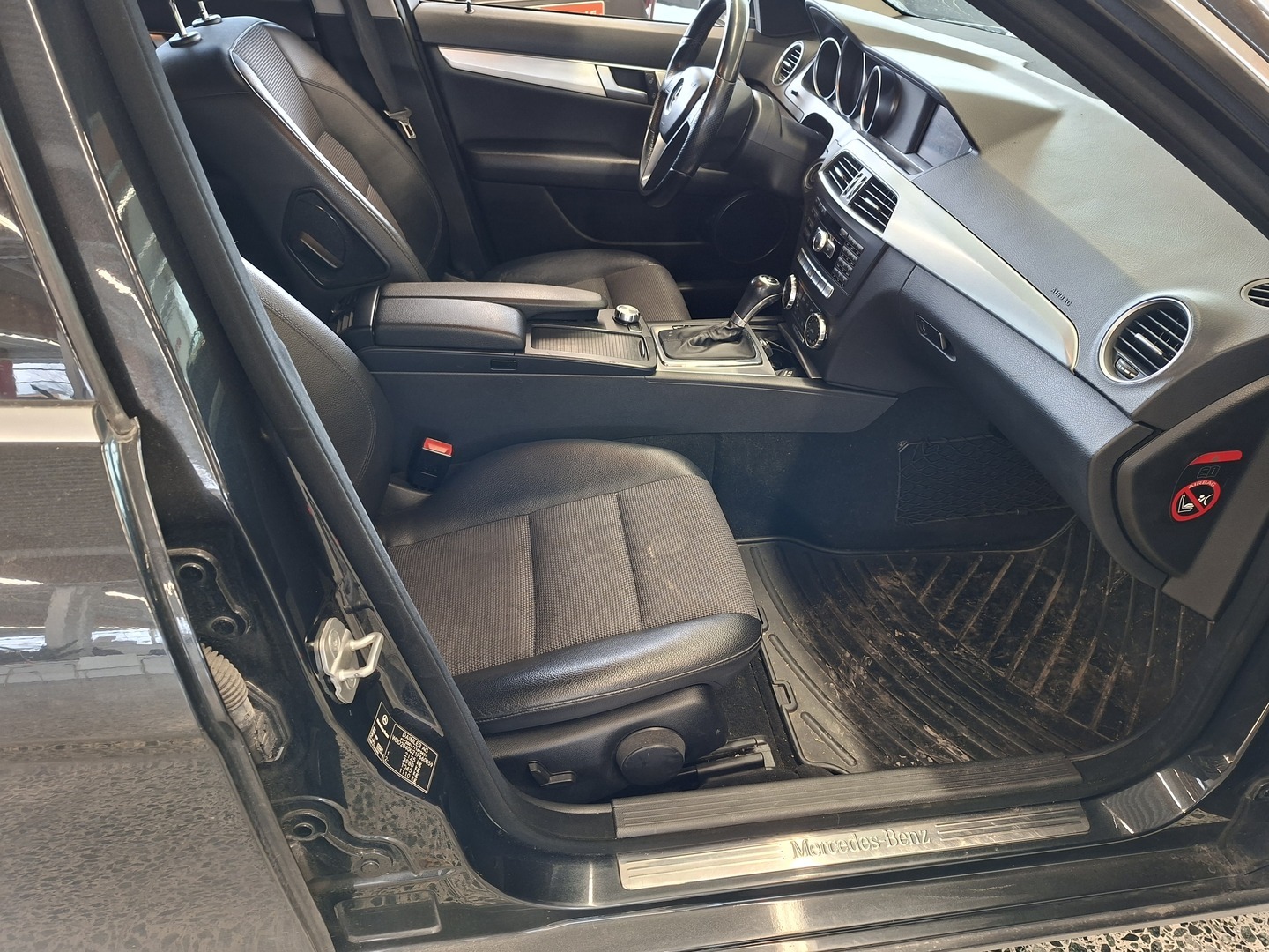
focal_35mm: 23
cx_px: 634
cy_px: 476
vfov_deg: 58.9
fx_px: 843
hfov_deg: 73.9
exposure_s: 1/33
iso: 250
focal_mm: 5.54
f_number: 1.8
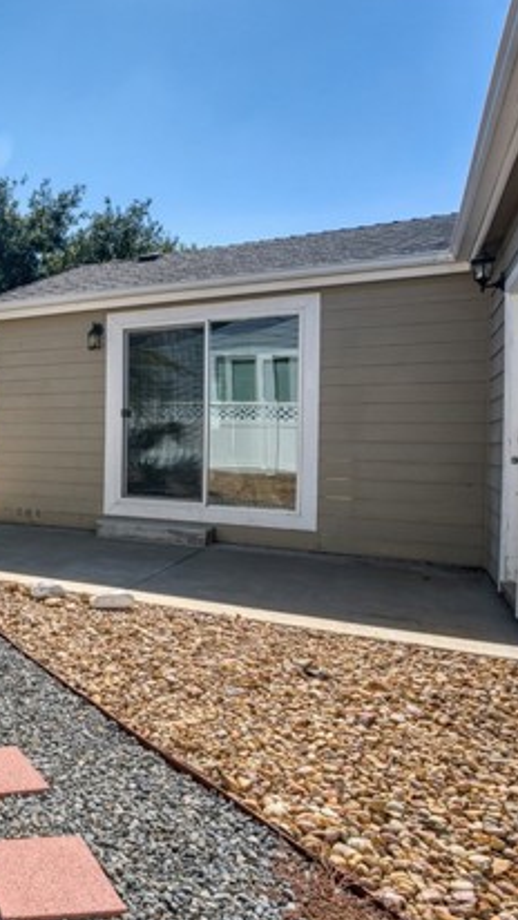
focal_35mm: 26
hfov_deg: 33.7
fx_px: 634
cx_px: -138
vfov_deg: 71.9
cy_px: 456
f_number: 8
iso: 320
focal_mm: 16
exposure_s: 1/800
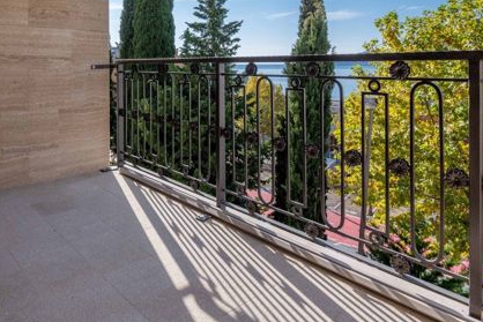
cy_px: 61
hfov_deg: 66.2
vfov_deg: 45.4
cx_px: 177
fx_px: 362
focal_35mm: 27
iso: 400
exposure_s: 1/800
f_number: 9
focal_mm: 16
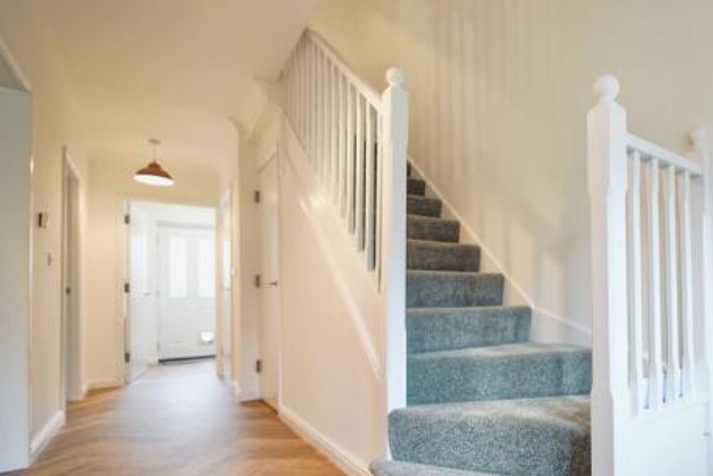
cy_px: 282
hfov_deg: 79.9
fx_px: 396
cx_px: 499
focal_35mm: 20
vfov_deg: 61.5
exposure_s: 1/40
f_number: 2.2
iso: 125
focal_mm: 14
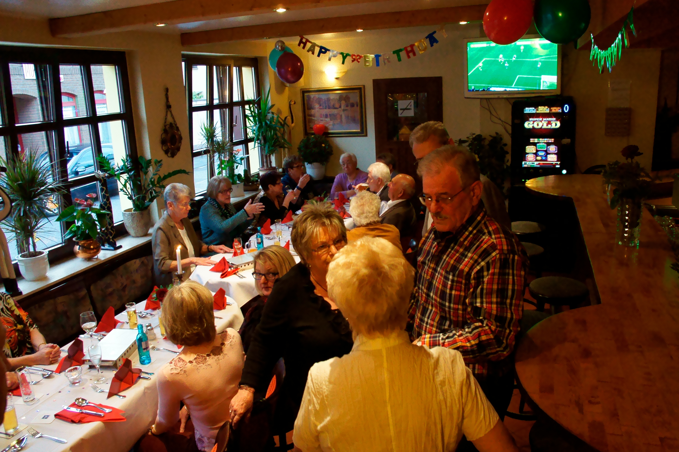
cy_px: 226
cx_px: 340
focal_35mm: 27
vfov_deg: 47.9
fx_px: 509
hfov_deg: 67.4
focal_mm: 18
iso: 3200
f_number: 5.6
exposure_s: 1/60
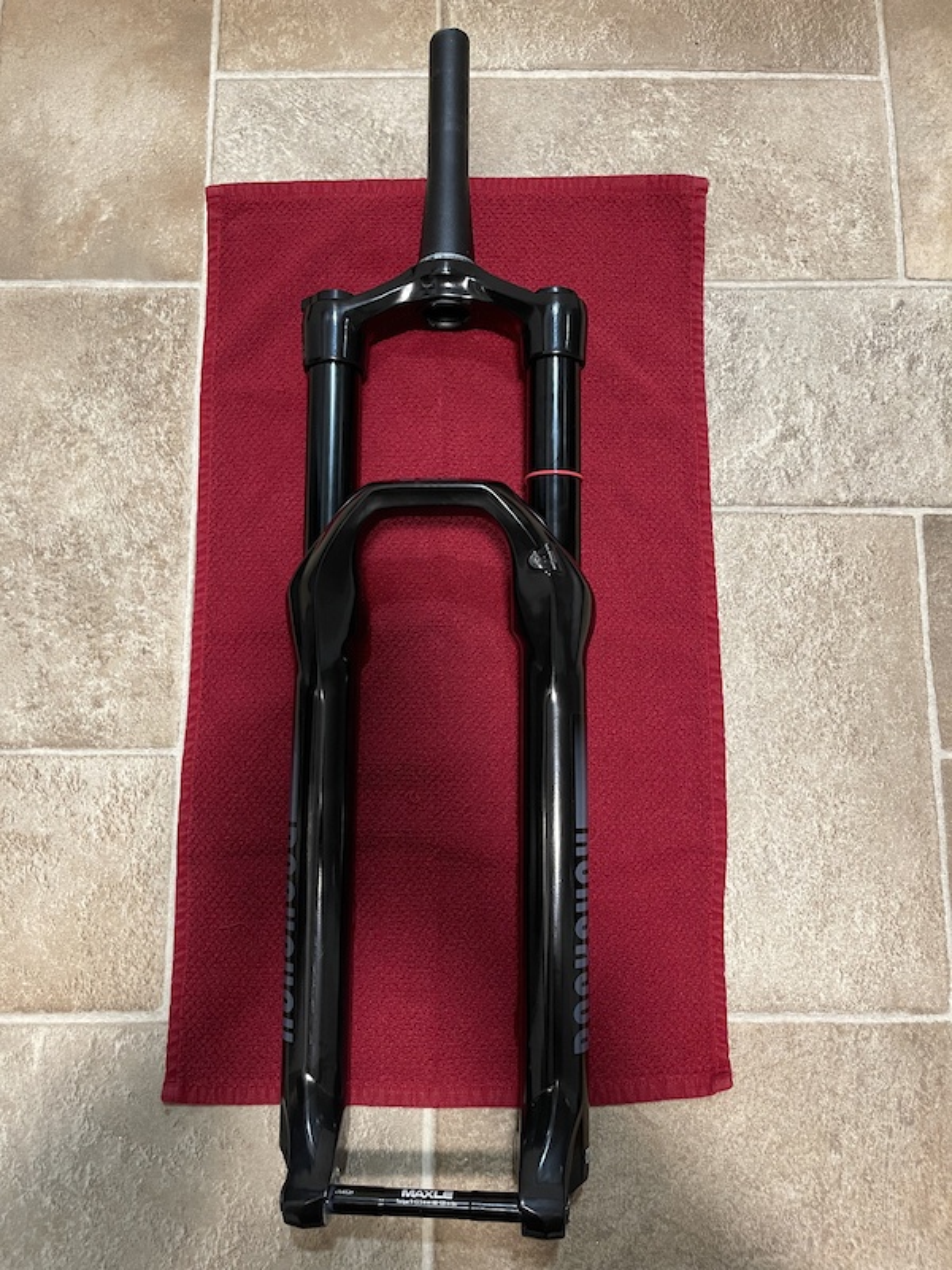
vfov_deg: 67.3
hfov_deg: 53.1
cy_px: 635
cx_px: 476
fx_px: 953
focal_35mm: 26
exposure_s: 1/60
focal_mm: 5.1
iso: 400
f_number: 1.6
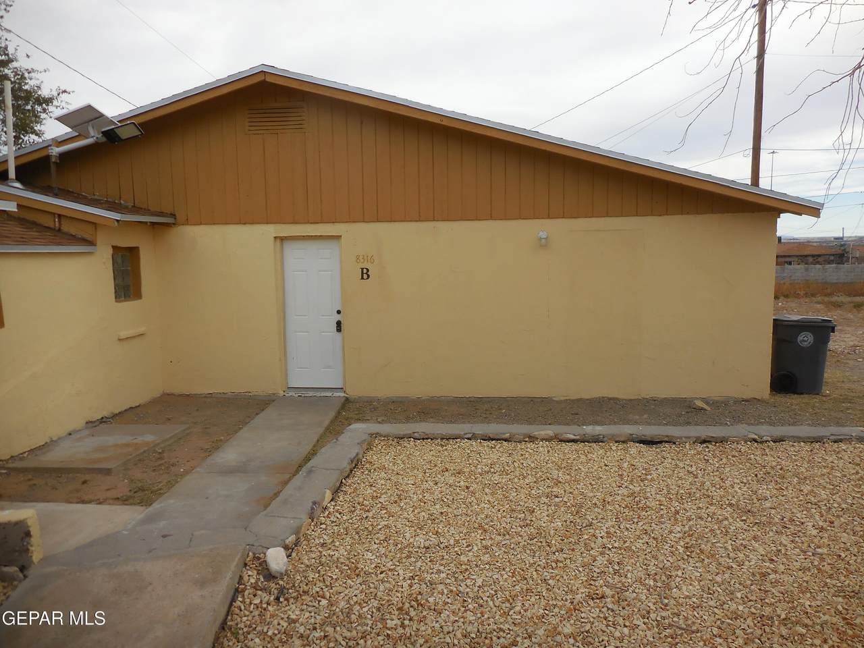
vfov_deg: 54.9
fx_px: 624
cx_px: 432
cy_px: 324
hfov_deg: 69.4
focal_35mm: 25
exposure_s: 1/800
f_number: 3.7
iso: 125
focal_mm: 4.5
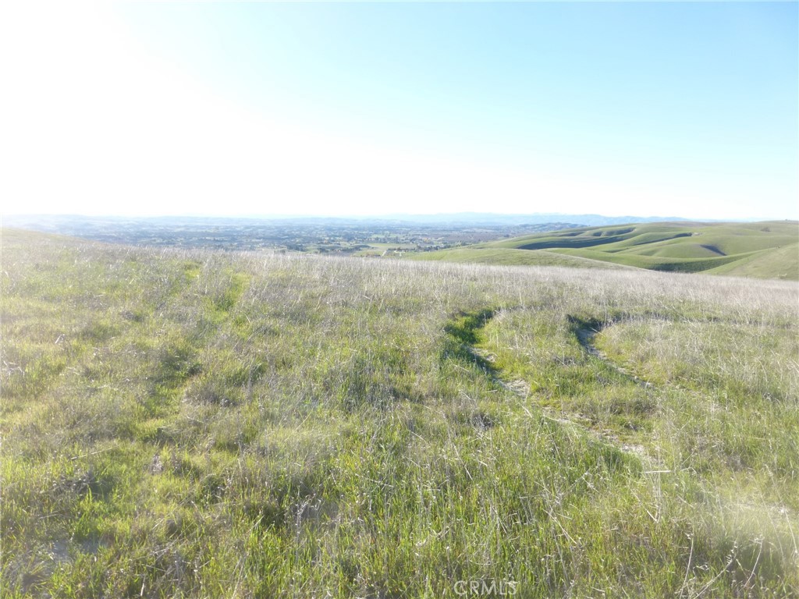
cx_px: 400
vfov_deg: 56.8
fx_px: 554
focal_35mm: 24
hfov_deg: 71.6
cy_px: 300
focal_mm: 4.3
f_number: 4
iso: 100
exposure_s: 1/320
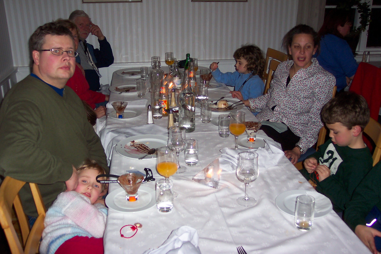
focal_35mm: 38
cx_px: 190
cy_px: 127
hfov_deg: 50.7
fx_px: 402
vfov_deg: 35.1
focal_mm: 8
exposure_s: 1/30
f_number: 2.8
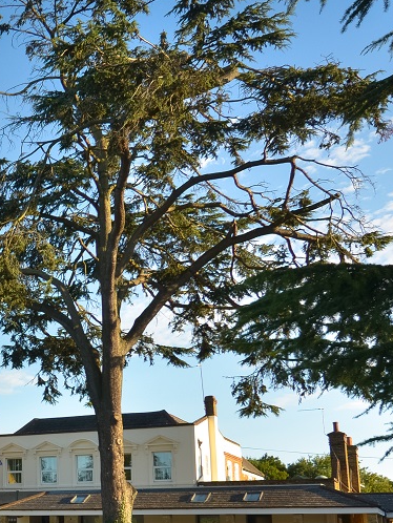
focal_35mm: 52
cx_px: -68
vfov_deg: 36.1
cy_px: 378
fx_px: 786
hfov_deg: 25.4
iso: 100
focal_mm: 12
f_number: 8
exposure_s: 1/200
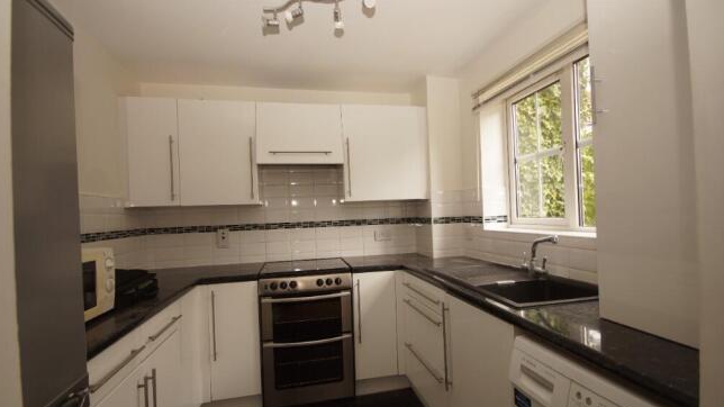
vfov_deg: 67.0
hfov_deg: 99.4
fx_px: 307
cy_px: 210
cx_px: 363
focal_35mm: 16
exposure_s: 1/60
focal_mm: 10
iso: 100
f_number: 4
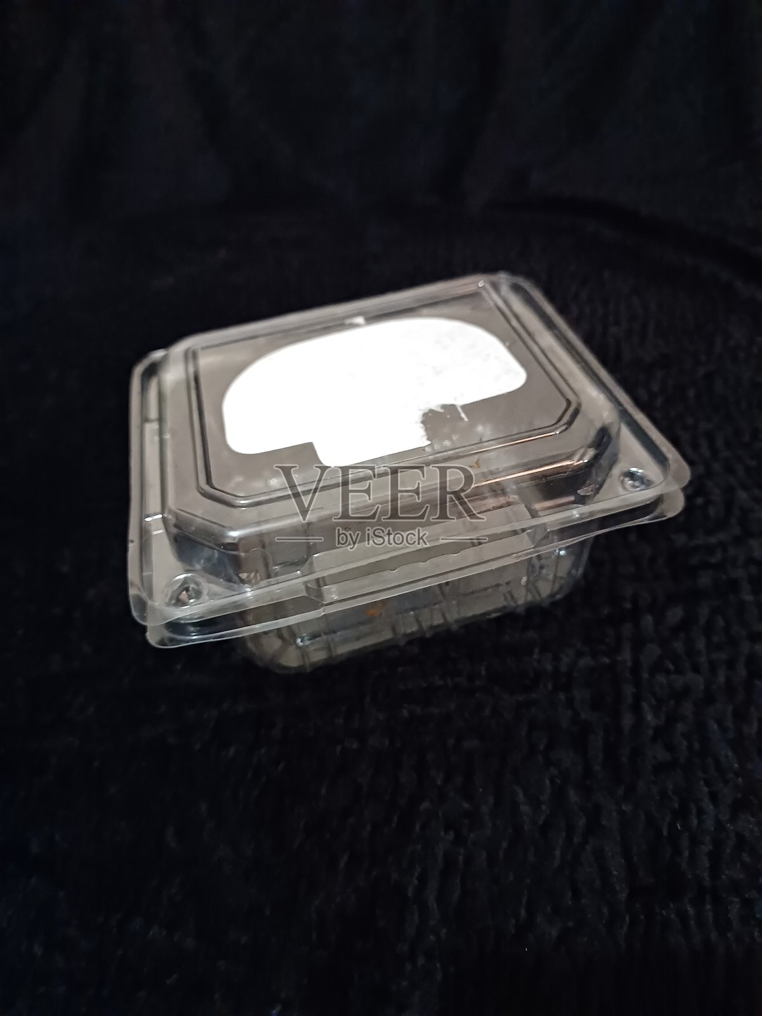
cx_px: 381
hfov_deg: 58.9
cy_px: 508
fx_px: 675
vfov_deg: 73.9
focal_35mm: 23
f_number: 1.8
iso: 2000
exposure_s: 1/14.3
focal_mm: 5.06
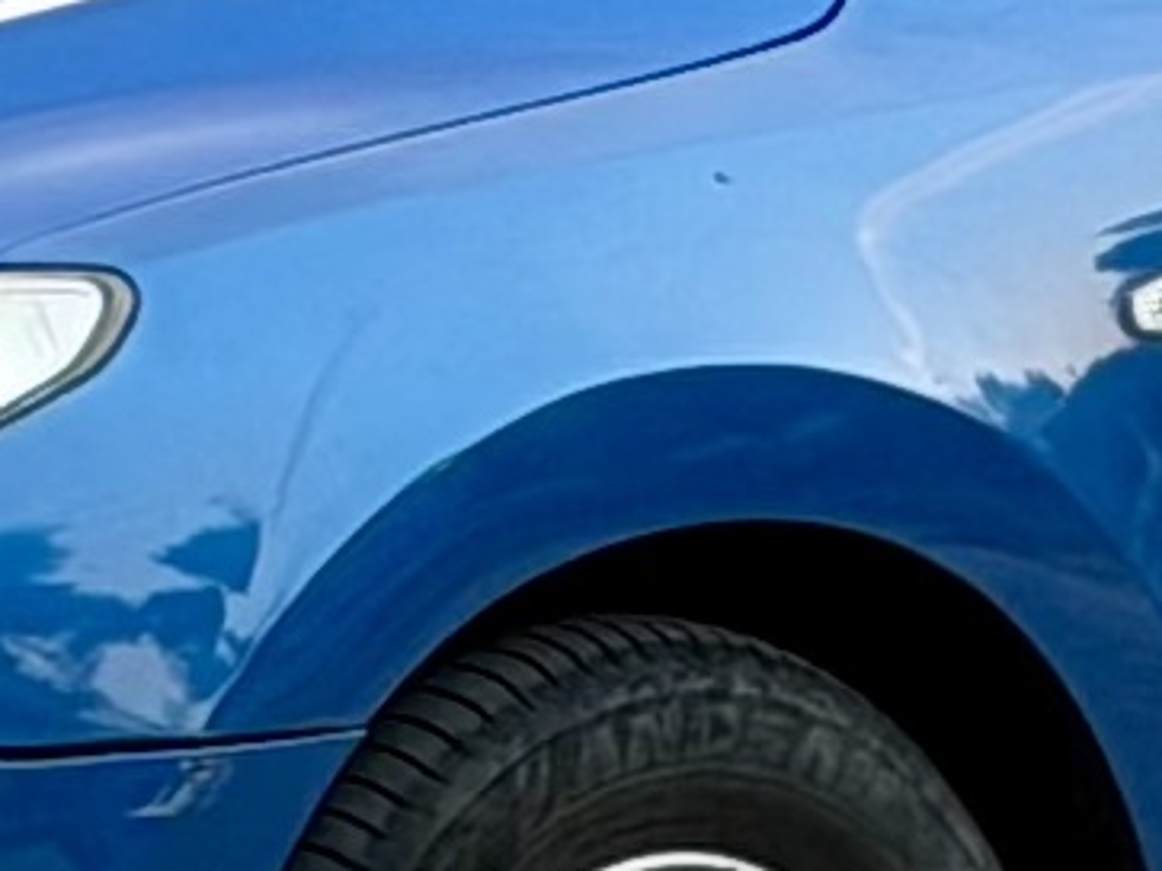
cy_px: 134
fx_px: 12349
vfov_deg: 4.0
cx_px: 602
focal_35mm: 368
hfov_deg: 5.4
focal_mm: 6.76
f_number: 1.78
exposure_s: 1/121
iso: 64
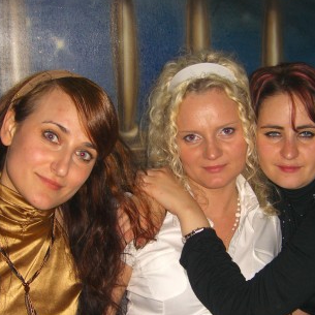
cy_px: 220
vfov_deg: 25.9
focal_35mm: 66
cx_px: 169
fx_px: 679
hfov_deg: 26.1
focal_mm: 7.9
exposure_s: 1/60
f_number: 2.8
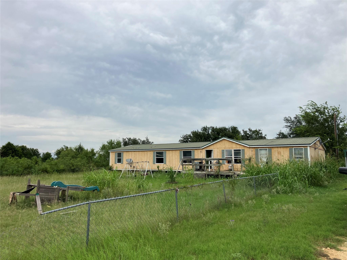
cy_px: 130
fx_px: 281
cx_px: 174
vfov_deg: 49.7
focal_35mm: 28
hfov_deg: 63.4
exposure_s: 1/2558
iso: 32
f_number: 1.8
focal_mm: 3.99
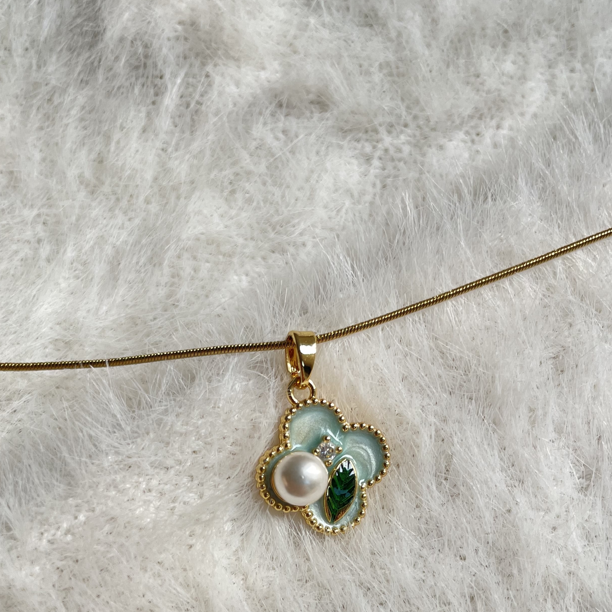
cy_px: 454
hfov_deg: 43.9
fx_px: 760
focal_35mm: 38
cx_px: 297
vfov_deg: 42.6
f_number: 1.6
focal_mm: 4.2
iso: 80
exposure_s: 1/121
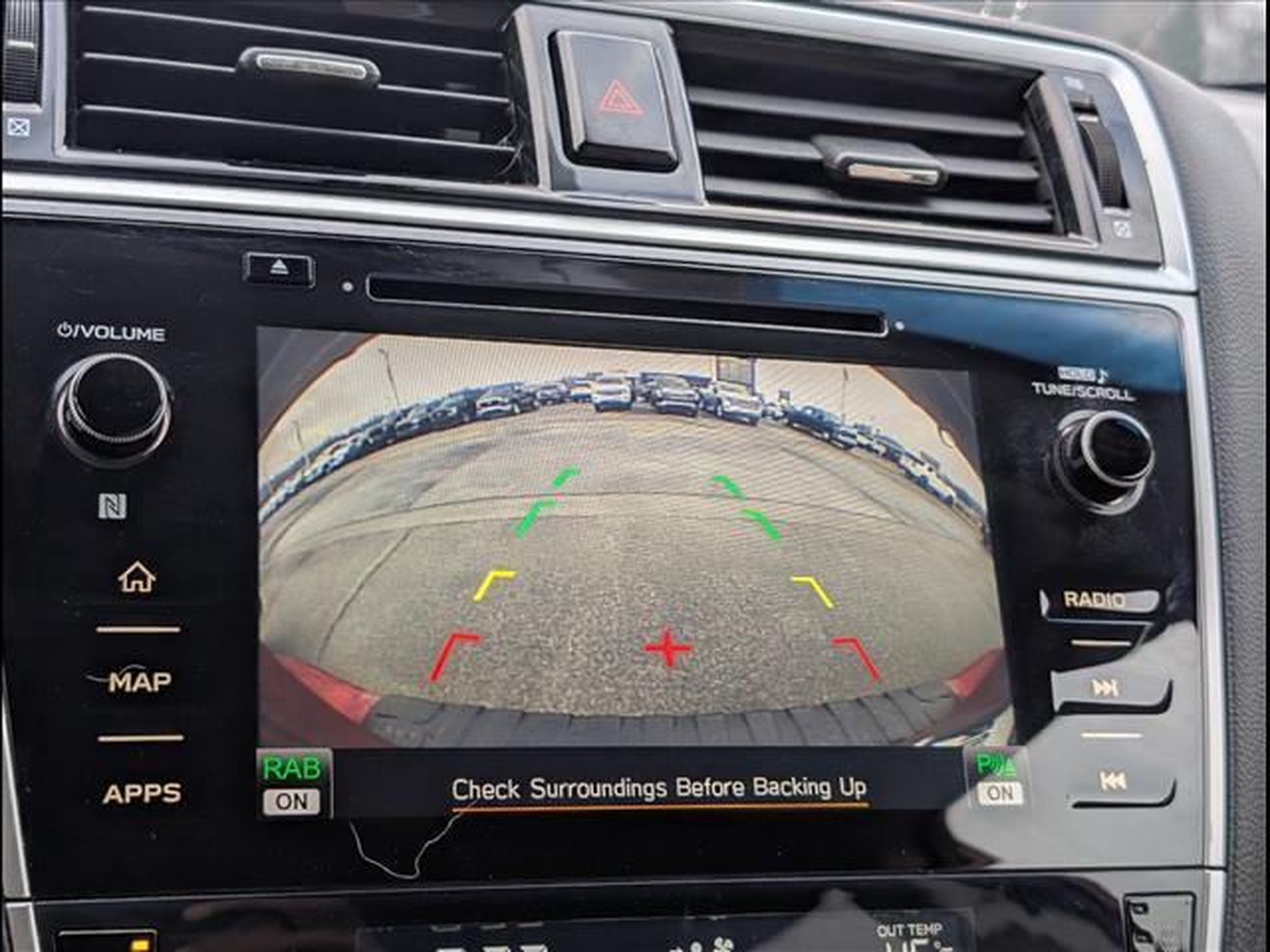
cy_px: 476
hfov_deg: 38.9
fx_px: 1798
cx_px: 635
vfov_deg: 29.7
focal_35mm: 49
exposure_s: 1/88.5
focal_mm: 6.9
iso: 20
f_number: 1.68
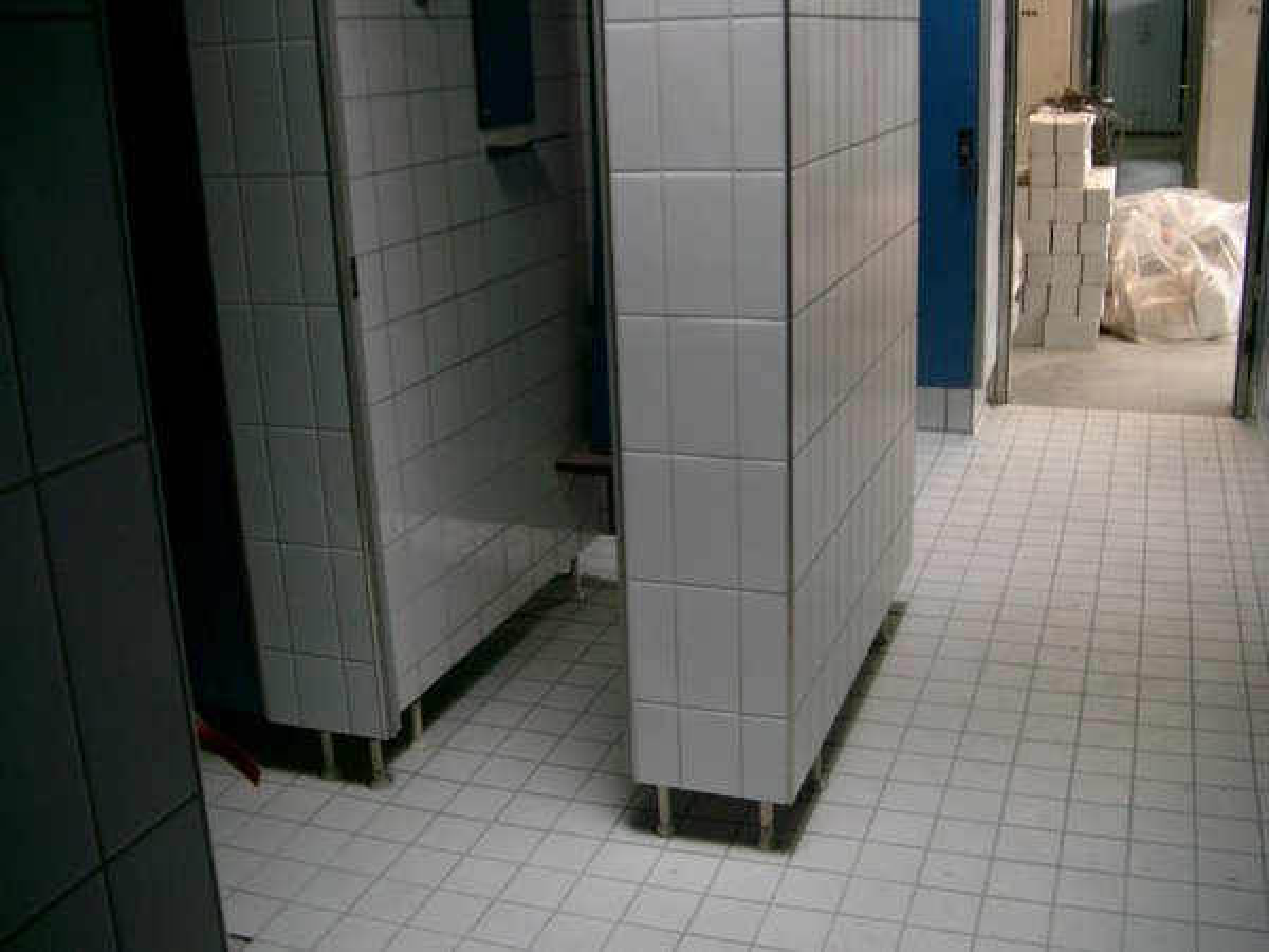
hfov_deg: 50.1
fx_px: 1356
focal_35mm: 37
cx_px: 634
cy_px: 476
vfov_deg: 38.7
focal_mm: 7.6
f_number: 2.6
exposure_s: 1/50
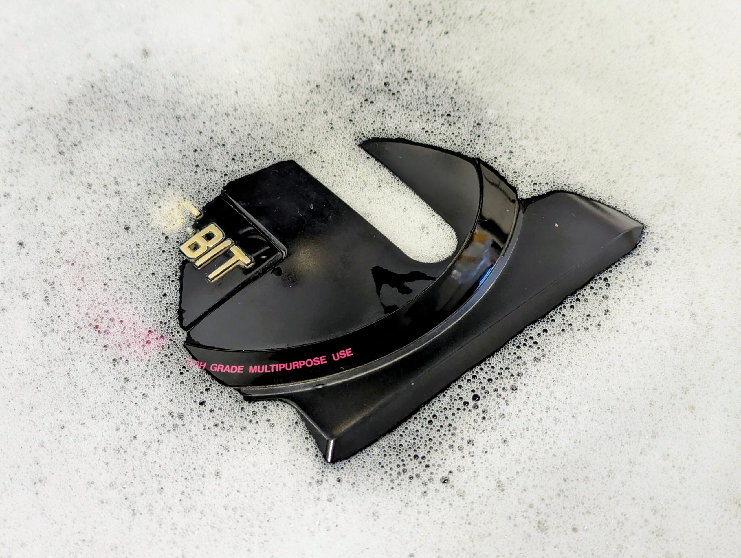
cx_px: 370
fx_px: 1029
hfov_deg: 39.6
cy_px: 279
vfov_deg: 30.3
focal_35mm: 48
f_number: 1.85
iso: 195
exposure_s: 1/33.3
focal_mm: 6.81
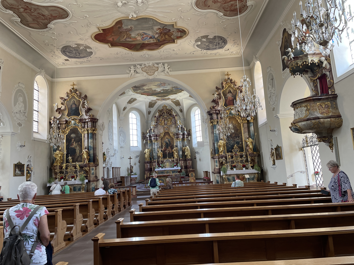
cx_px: 177
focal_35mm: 26
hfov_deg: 67.3
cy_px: 132
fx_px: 266
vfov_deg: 53.1
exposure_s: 1/104
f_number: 1.6
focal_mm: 4.2
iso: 125
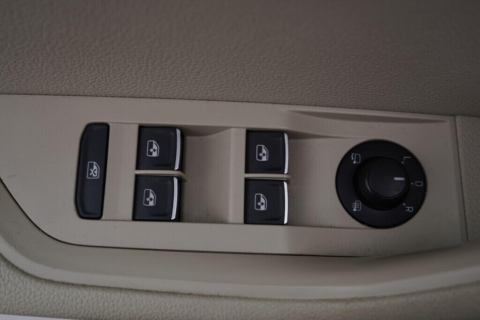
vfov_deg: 36.9
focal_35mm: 36
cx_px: 240
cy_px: 160
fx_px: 480
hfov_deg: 53.1
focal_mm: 24
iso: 125
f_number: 4
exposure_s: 1/60
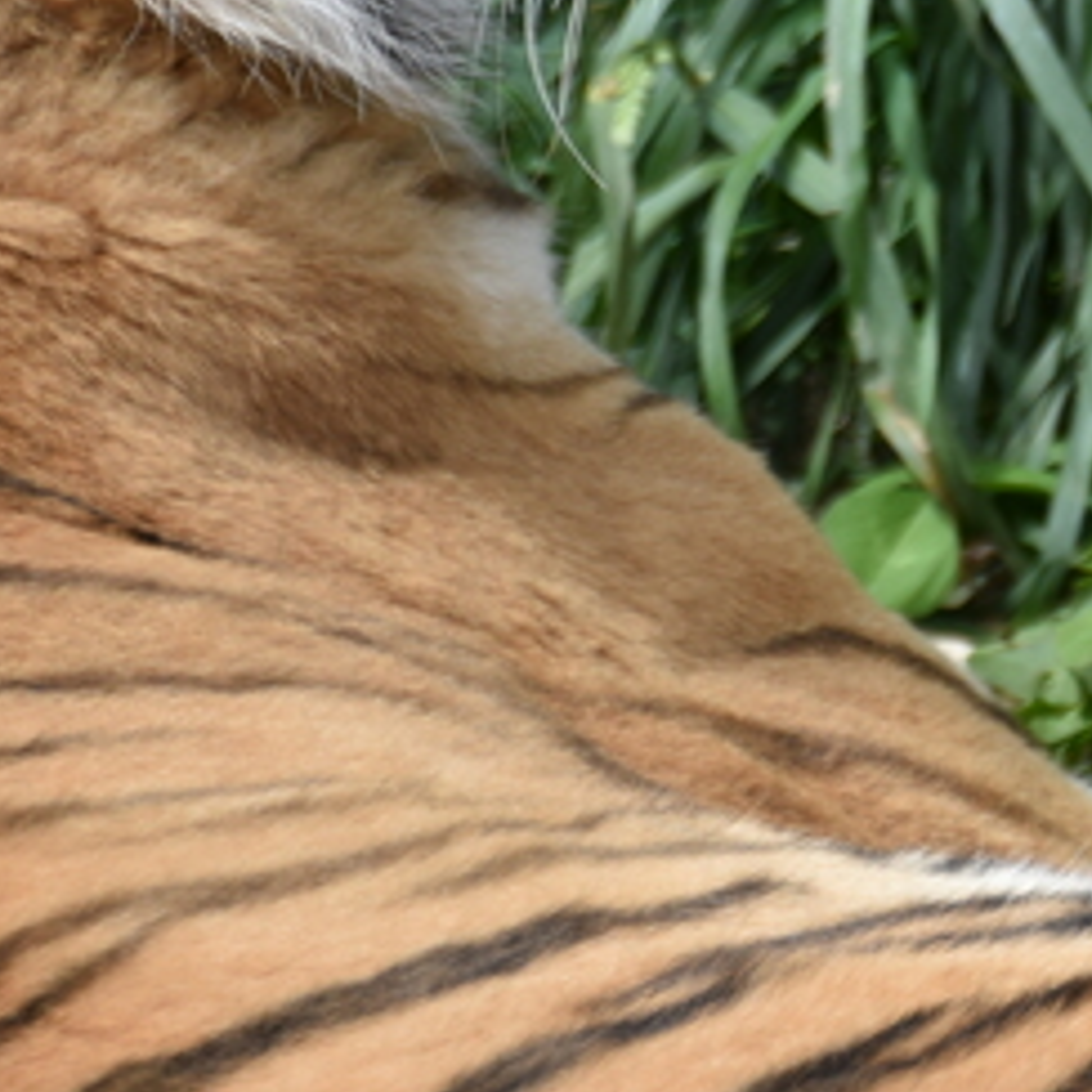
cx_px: 1226
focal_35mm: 1336
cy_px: 448
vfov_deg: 1.3
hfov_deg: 1.3
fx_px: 47682
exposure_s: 1/640
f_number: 5.6
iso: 200
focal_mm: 300
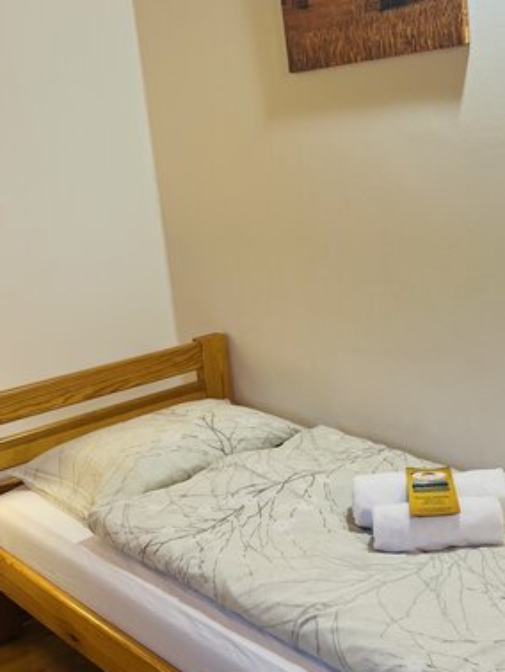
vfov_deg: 42.9
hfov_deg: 32.3
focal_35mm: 44
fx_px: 855
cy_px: 370
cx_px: 381
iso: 100
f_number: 1.5
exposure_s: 1/50
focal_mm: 5.7
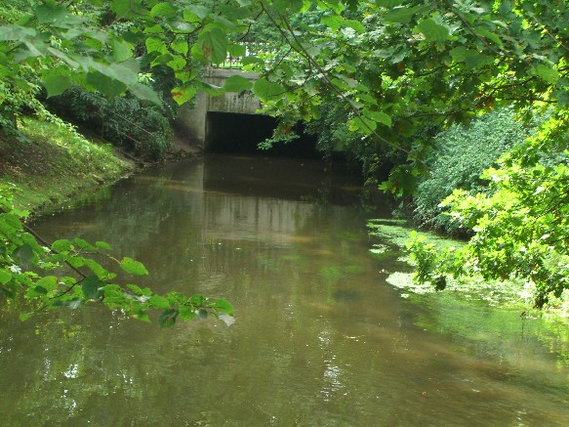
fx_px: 1561
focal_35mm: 95
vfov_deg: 15.6
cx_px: 284
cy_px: 214
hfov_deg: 20.7
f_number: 4.8
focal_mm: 19.7
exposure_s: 1/60
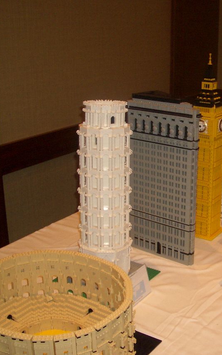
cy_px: 179
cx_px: 183
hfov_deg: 25.3
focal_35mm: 50
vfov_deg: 40.3
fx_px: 484
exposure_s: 1/60
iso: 100
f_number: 2.6
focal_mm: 5.8
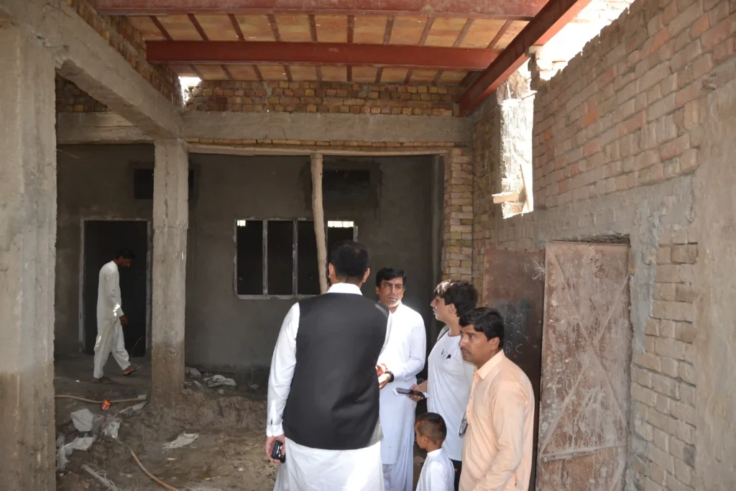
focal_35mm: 48
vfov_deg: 28.1
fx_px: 981
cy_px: 246
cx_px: 368
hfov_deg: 41.1
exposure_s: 1/125
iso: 220
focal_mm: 32
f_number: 4
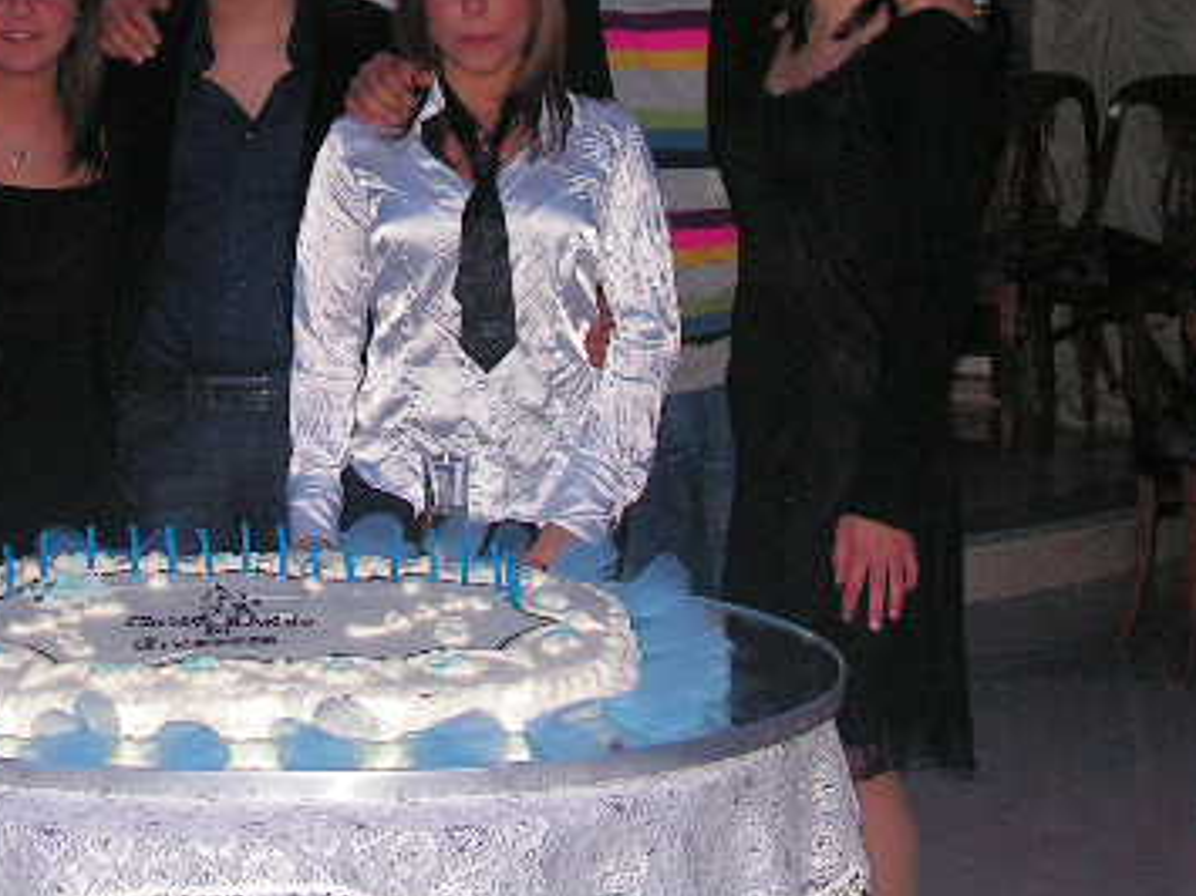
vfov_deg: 17.5
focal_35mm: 83
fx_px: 2867
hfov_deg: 23.4
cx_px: 327
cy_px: 98
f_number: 3.2
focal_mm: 7.8
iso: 200
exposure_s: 1/40
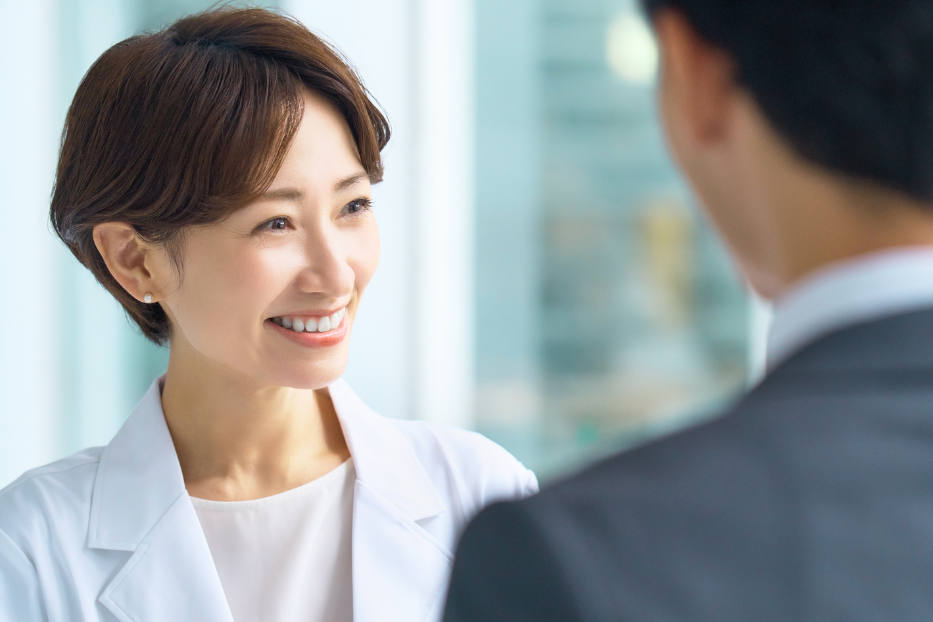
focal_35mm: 148
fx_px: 3835
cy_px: 355
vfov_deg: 9.3
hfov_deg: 13.9
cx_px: 555
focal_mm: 105
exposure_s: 1/160
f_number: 3.2
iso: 400
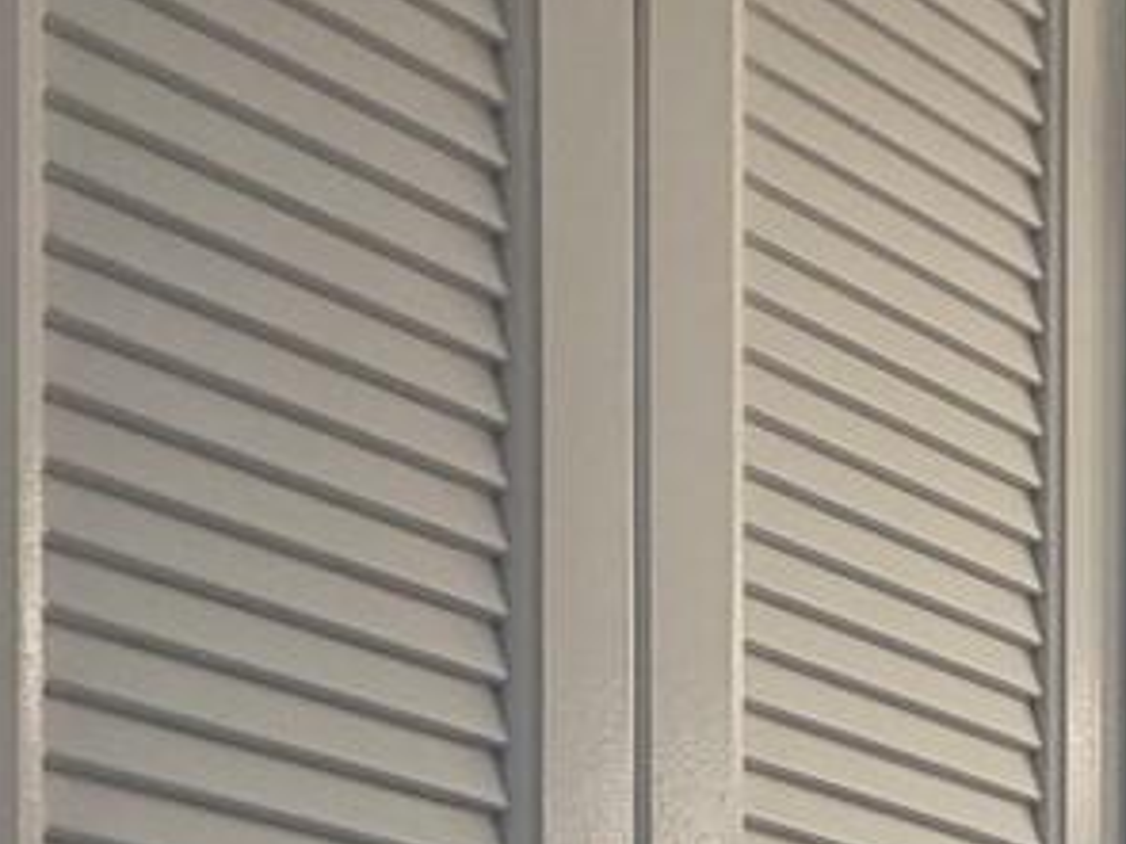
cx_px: 1733
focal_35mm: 76
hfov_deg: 21.2
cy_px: 1596
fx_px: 2471
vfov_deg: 15.9
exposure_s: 1/120
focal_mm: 2.22
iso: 80
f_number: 2.2
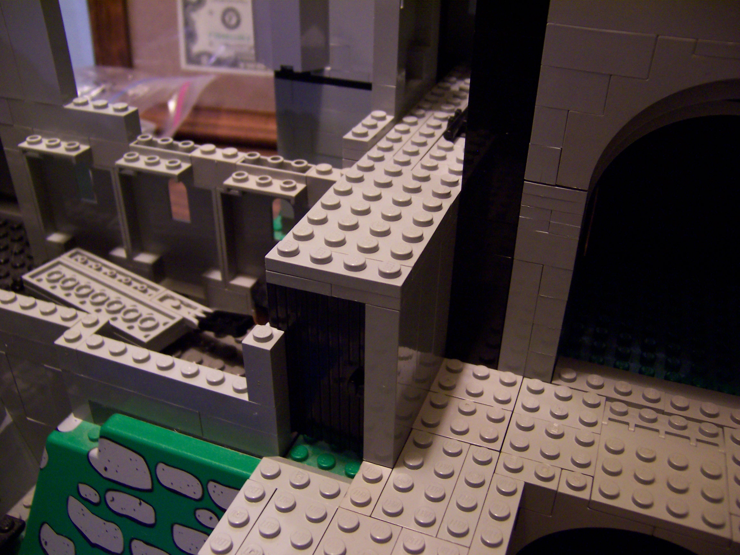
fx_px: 705
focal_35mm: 33
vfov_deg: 42.9
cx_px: 370
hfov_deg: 55.4
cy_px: 278
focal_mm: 5.5
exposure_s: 1/8
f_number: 2.8
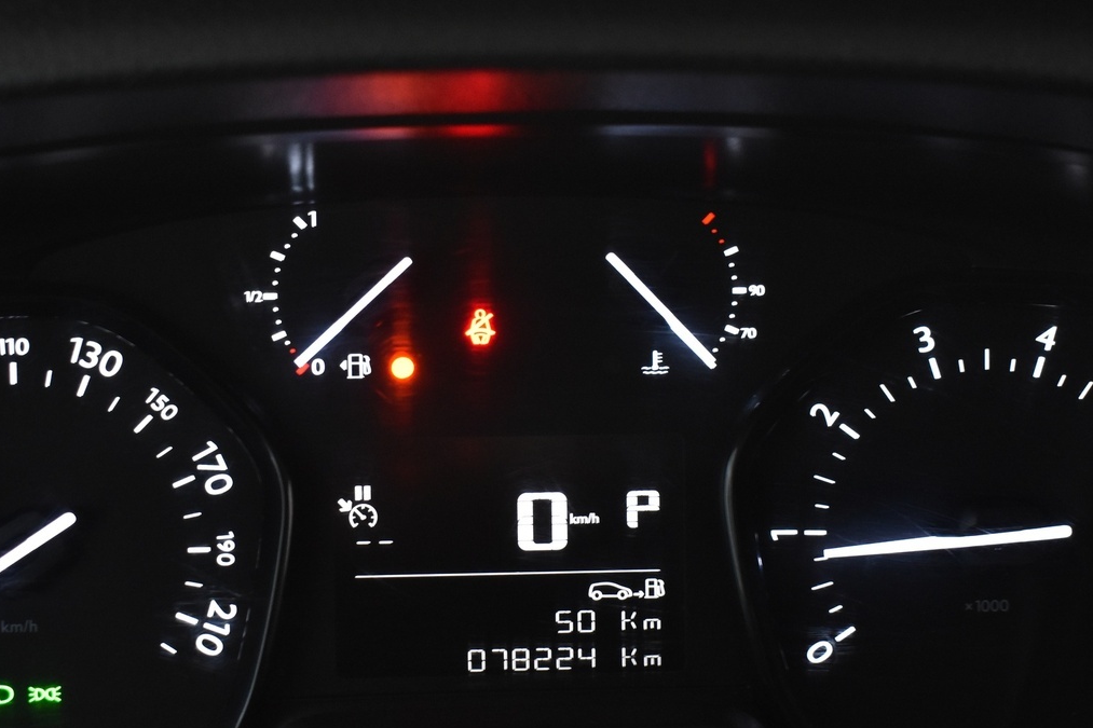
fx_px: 2185
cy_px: 497
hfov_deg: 28.1
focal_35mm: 72
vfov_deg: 18.9
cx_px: 500
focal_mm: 30
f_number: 5
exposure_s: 1/15
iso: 1250
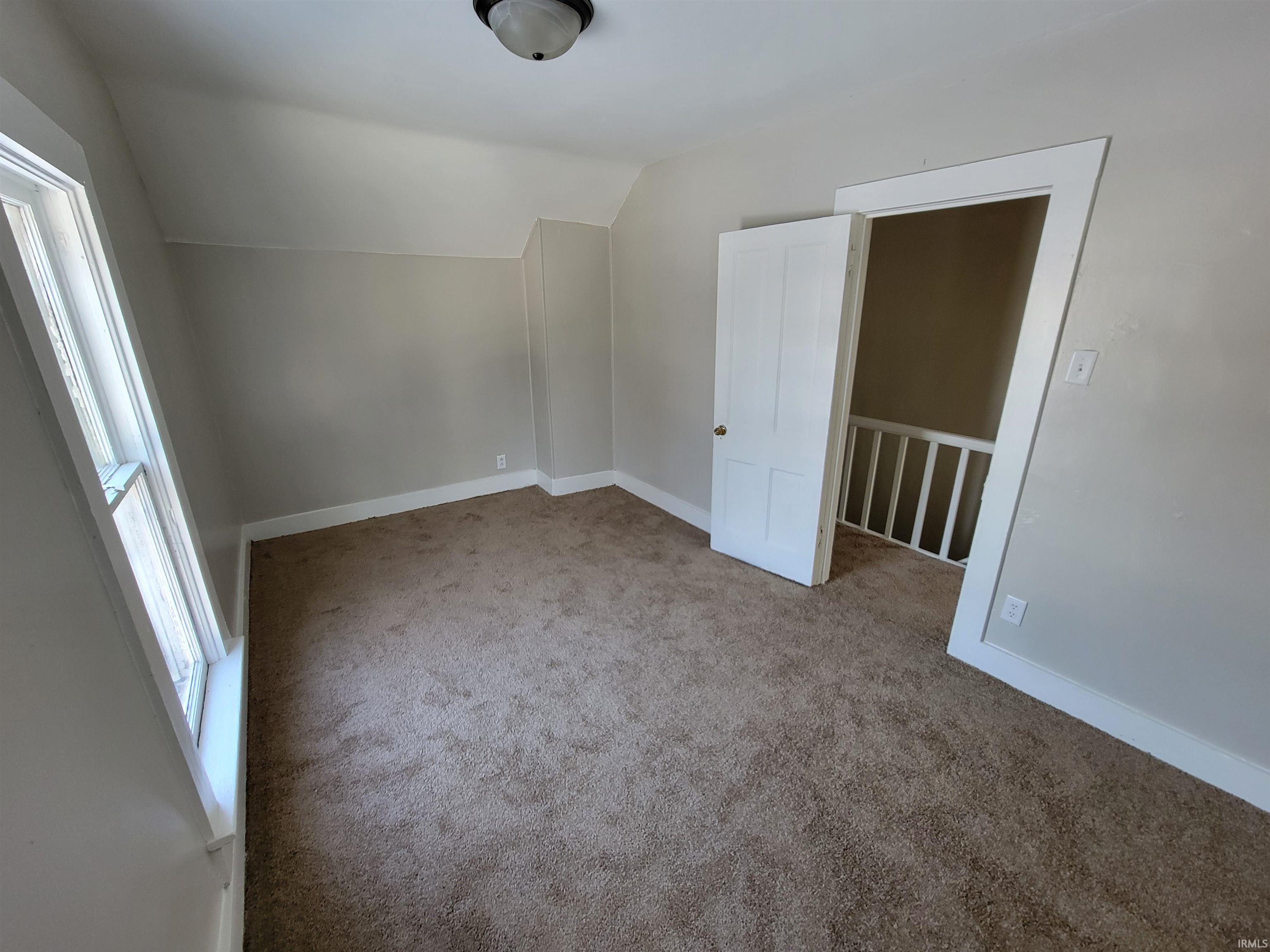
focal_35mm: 13
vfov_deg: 89.9
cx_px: 635
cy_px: 476
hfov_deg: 106.2
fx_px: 477
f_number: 2.2
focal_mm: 2.2
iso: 125
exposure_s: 1/60
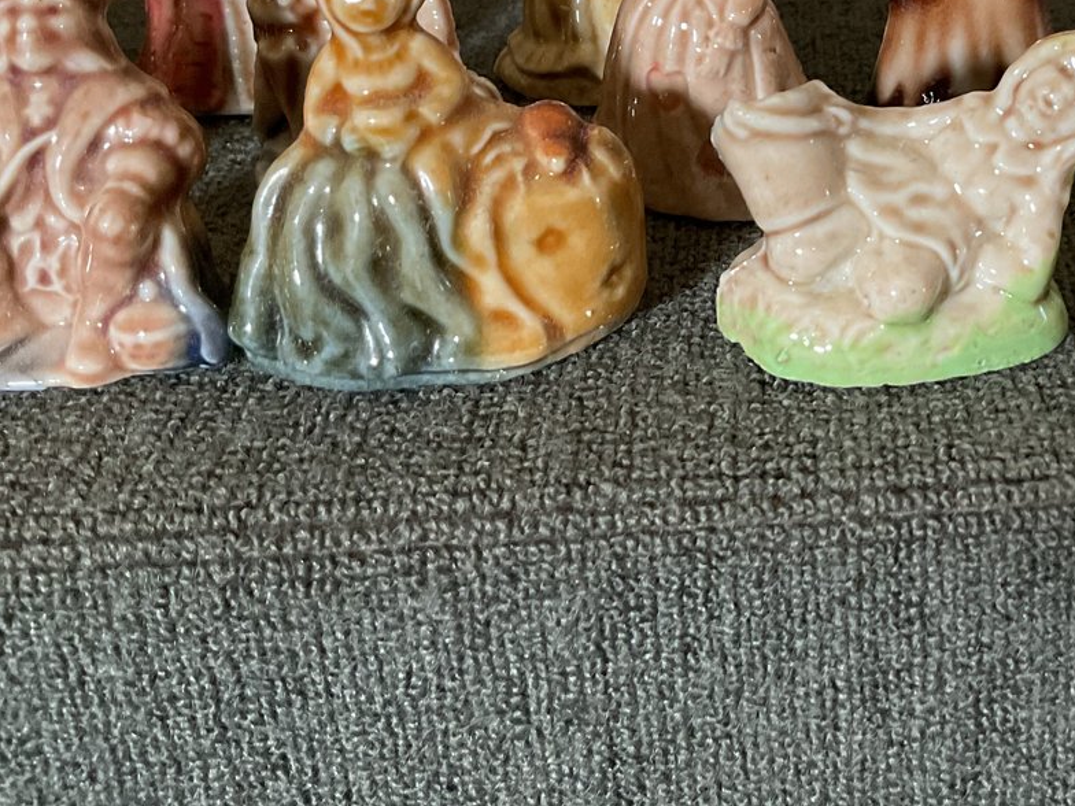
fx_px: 1739
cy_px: 94
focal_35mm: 56
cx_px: 948
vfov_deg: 25.4
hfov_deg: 32.8
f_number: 1.8
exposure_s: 1/60
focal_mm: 3
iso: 200
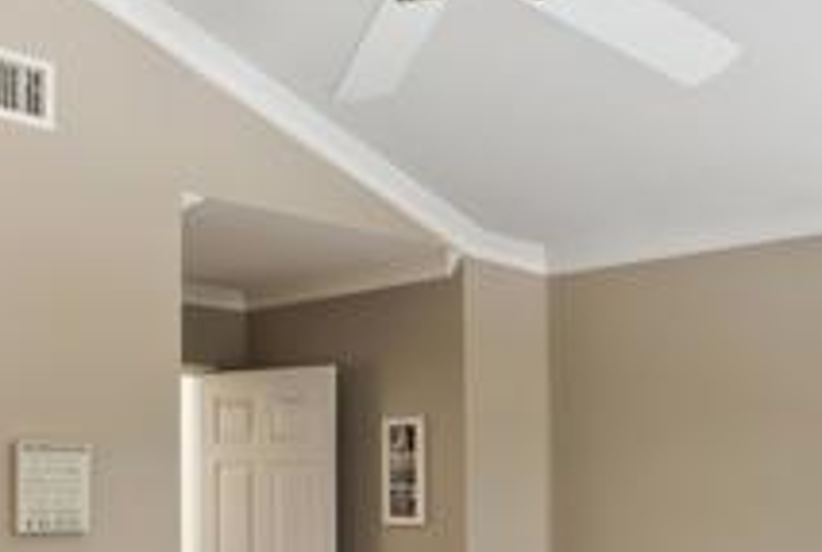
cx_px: 575
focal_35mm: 48
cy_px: 498
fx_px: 1098
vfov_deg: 27.2
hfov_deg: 40.3
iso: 500
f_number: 7.1
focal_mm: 16
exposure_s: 1/4
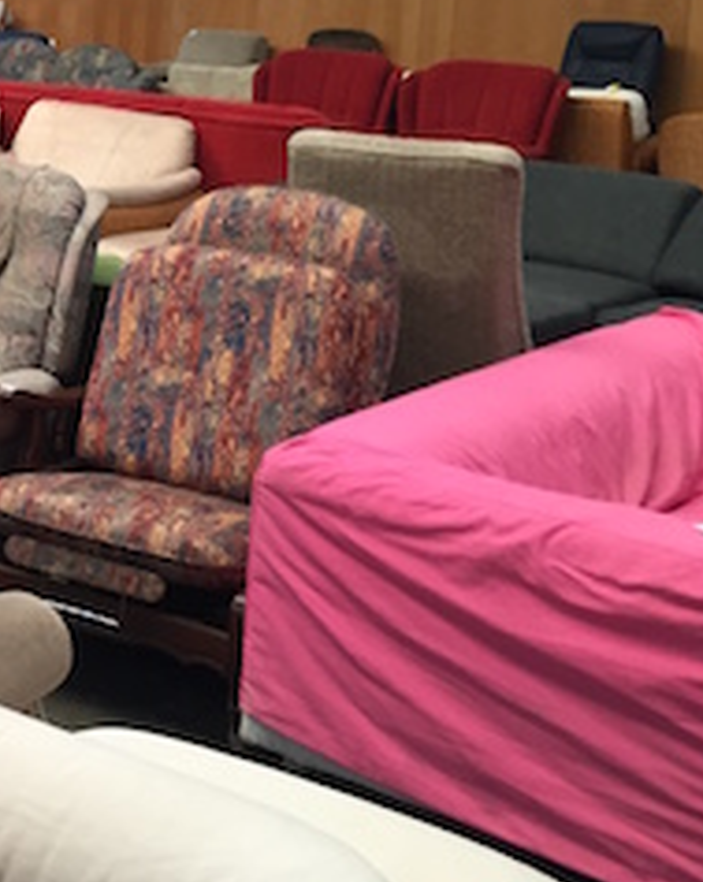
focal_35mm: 67
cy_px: 186
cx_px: -301
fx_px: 1746
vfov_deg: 27.8
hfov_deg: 20.1
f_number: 2.2
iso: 50
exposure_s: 1/33
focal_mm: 4.15
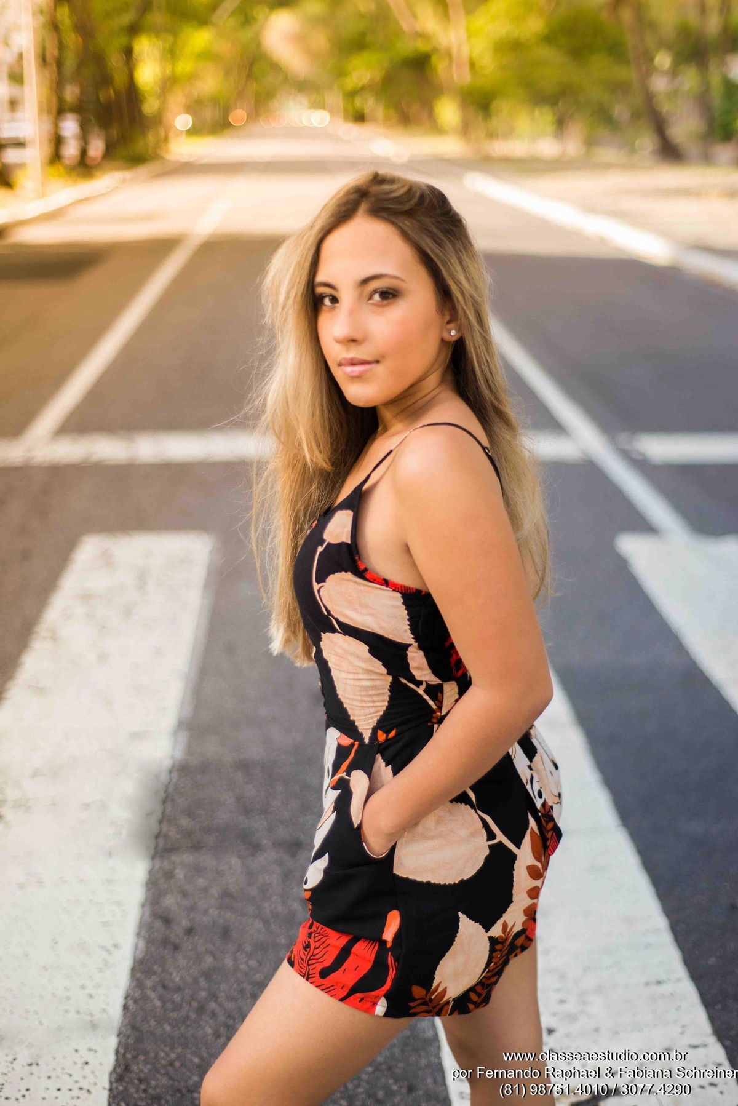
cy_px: 553
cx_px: 369
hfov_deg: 27.0
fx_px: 1536
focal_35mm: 50
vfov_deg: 39.6
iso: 250
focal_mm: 50
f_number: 1.8
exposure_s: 1/1600
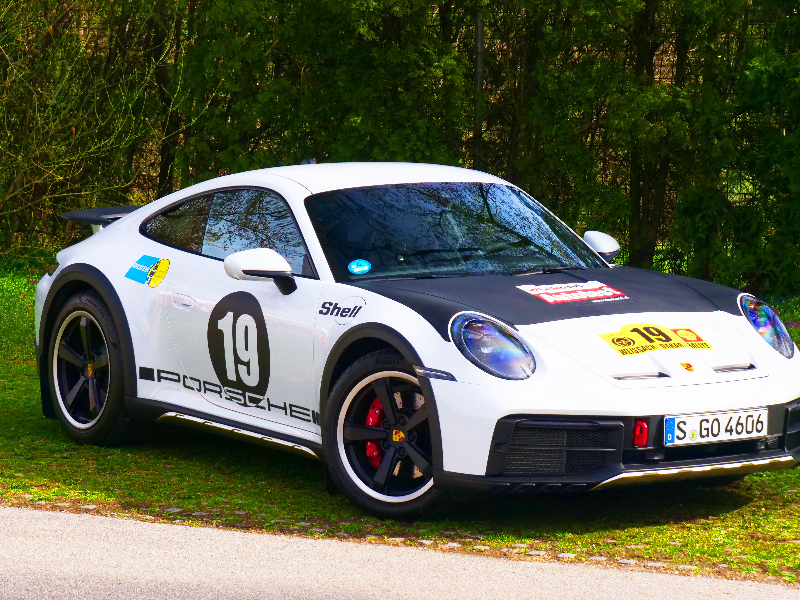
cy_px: 321
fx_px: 3213
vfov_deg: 10.7
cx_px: 441
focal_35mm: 139
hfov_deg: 14.2
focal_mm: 60
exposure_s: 1/500
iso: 400
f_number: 6.3
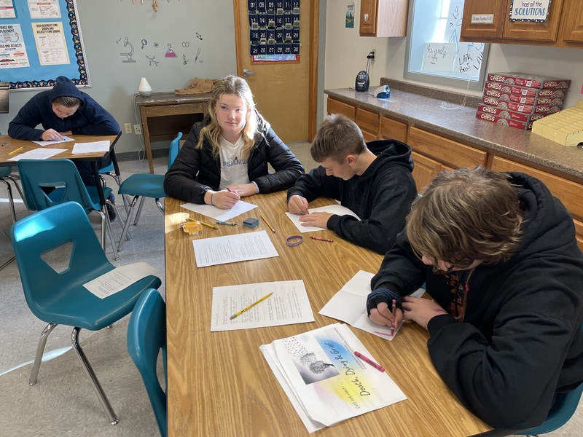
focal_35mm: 26
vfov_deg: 53.1
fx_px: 438
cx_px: 292
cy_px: 218
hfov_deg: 67.3
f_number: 1.6
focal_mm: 5.1
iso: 80
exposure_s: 1/120
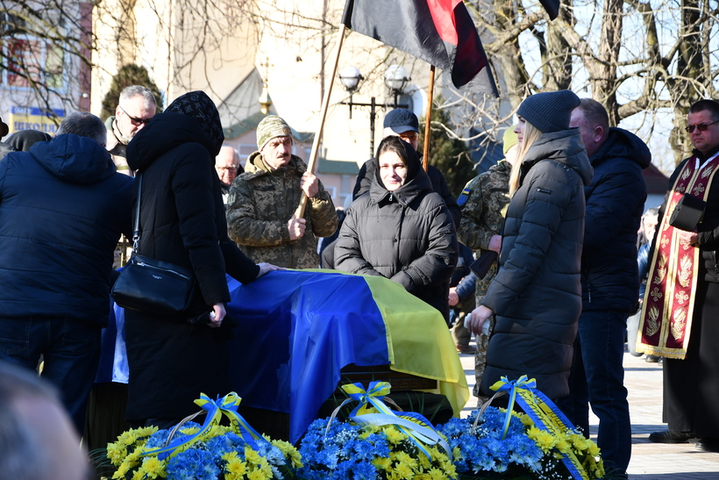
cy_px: 240
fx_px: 2537
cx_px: 360
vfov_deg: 10.8
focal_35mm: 127
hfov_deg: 16.1
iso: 400
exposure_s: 1/500
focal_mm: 85
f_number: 5.6
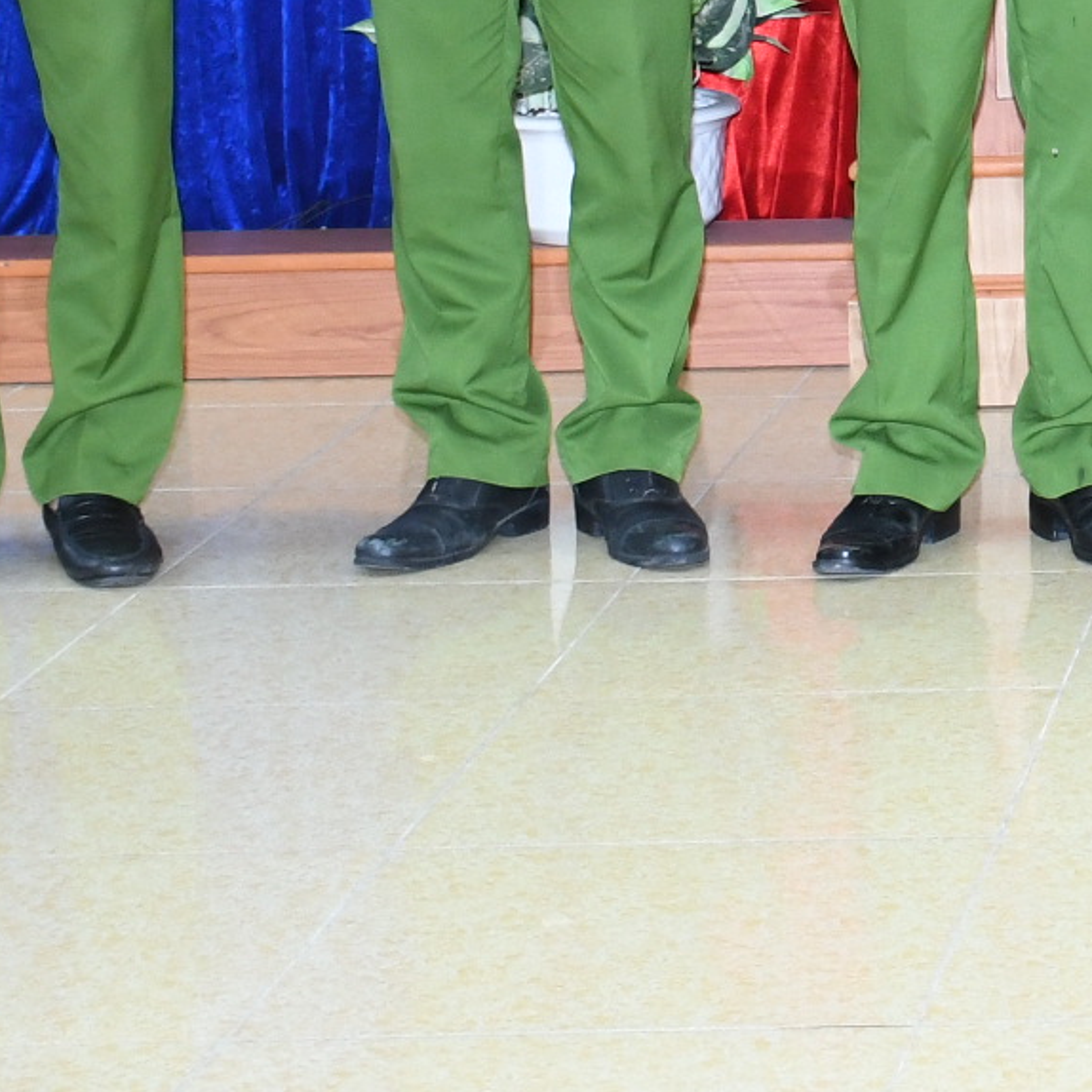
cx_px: 1775
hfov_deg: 12.1
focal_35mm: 136
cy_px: -613
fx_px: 4854
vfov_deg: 12.2
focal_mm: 22
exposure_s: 1/200
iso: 800
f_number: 3.5
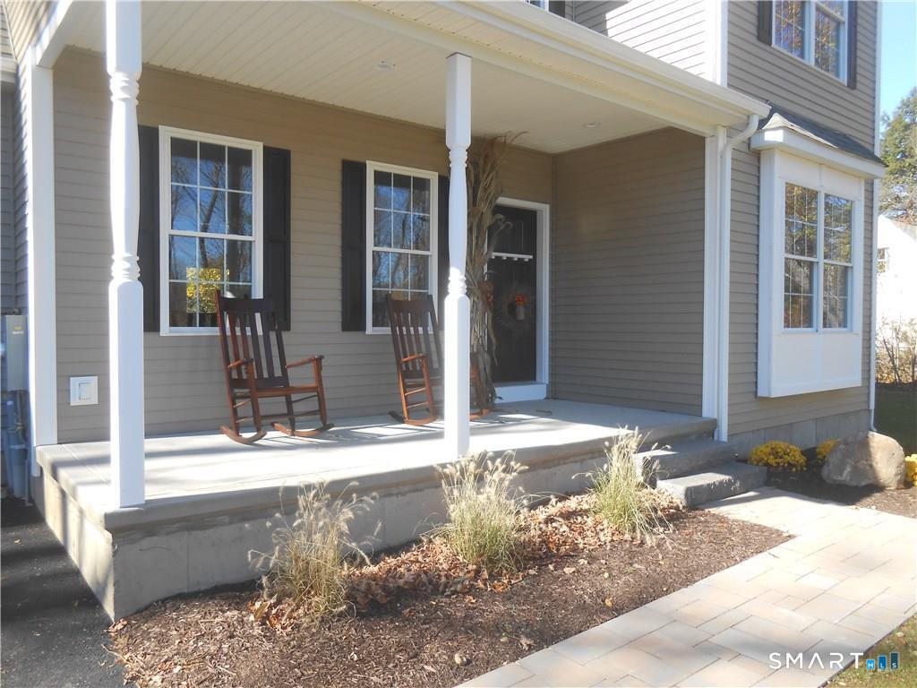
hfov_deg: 67.3
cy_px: 344
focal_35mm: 26
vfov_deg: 53.1
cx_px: 458
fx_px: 689
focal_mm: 4.6
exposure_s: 1/250
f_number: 3.5
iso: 100
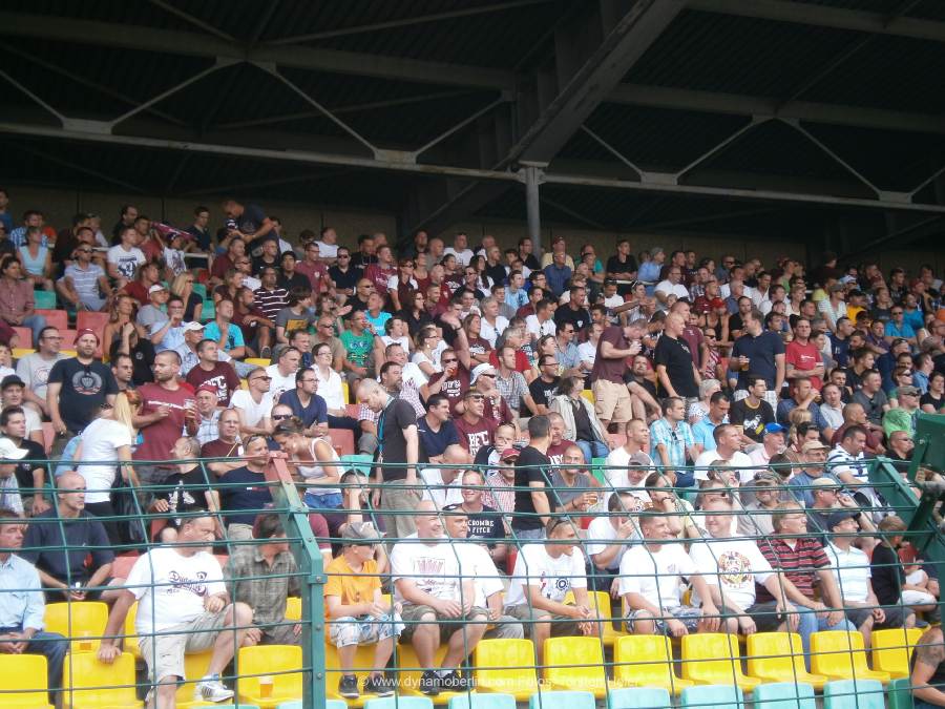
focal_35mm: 60
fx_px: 1638
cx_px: 472
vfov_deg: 24.4
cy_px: 354
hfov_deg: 32.2
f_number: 3.9
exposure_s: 1/60
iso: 80
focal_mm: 10.7
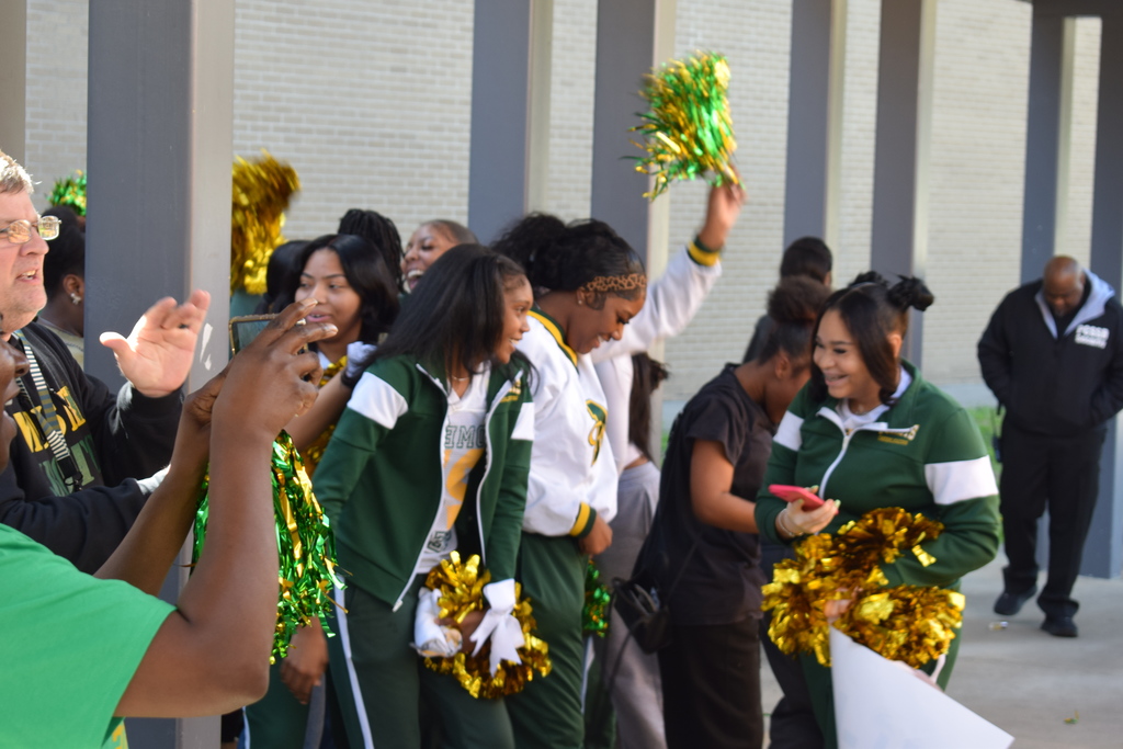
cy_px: 374
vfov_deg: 16.6
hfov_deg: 24.6
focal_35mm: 82
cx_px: 562
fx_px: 2574
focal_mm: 55
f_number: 5.6
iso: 400
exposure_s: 1/100
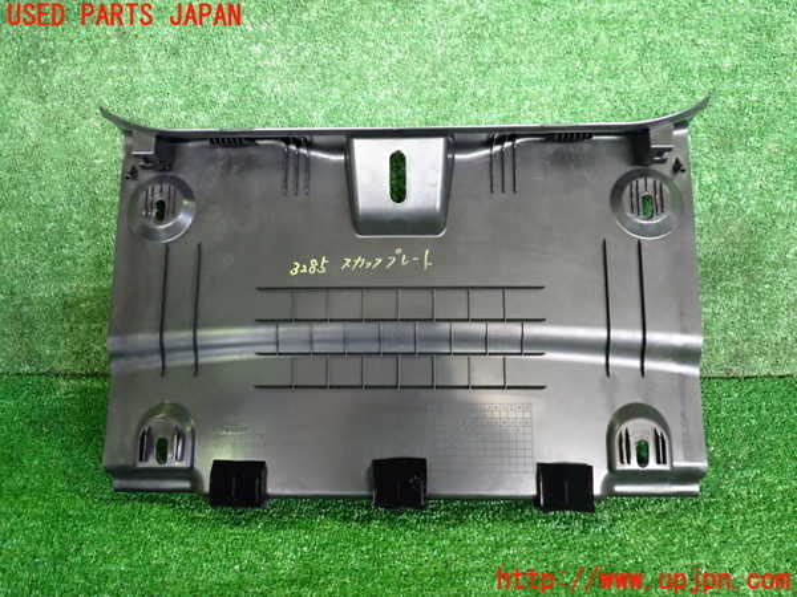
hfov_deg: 60.0
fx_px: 691
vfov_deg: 46.8
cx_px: 398
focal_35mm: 30
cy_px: 298
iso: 800
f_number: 2.3
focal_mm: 5.4
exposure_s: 1/40
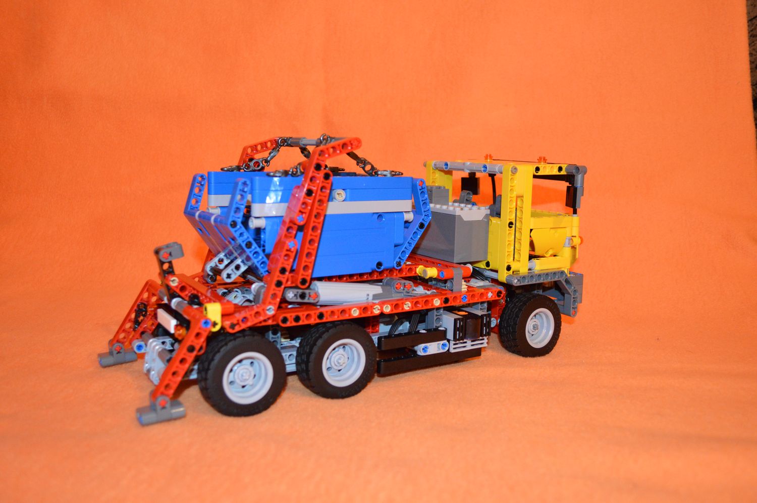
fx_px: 693
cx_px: 378
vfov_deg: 39.9
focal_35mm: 33
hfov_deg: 57.3
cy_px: 252
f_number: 3.8
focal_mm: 22
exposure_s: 1/60
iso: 2200
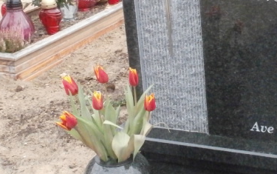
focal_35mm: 103
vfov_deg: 12.6
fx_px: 778
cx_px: 216
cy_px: 24
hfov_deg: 20.0
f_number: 11
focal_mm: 10.11
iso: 1600
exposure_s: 1/250
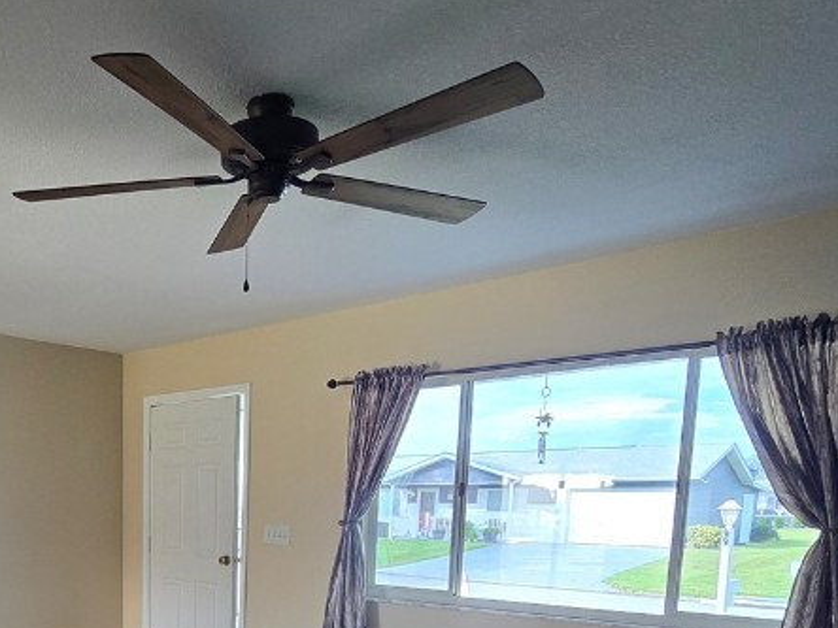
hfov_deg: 56.0
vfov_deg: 41.0
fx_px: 726
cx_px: 176
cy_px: 624
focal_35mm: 30
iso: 100
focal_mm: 2.2
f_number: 2.2
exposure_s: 1/60
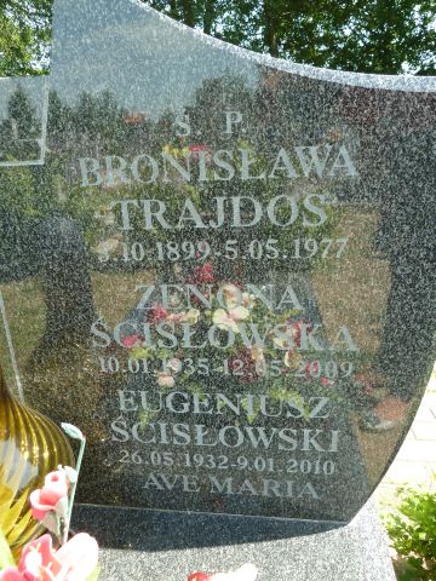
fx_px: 420
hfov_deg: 54.9
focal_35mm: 25
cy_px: 290
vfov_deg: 69.4
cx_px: 218
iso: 80
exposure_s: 1/100
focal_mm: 4.1
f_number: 3.3
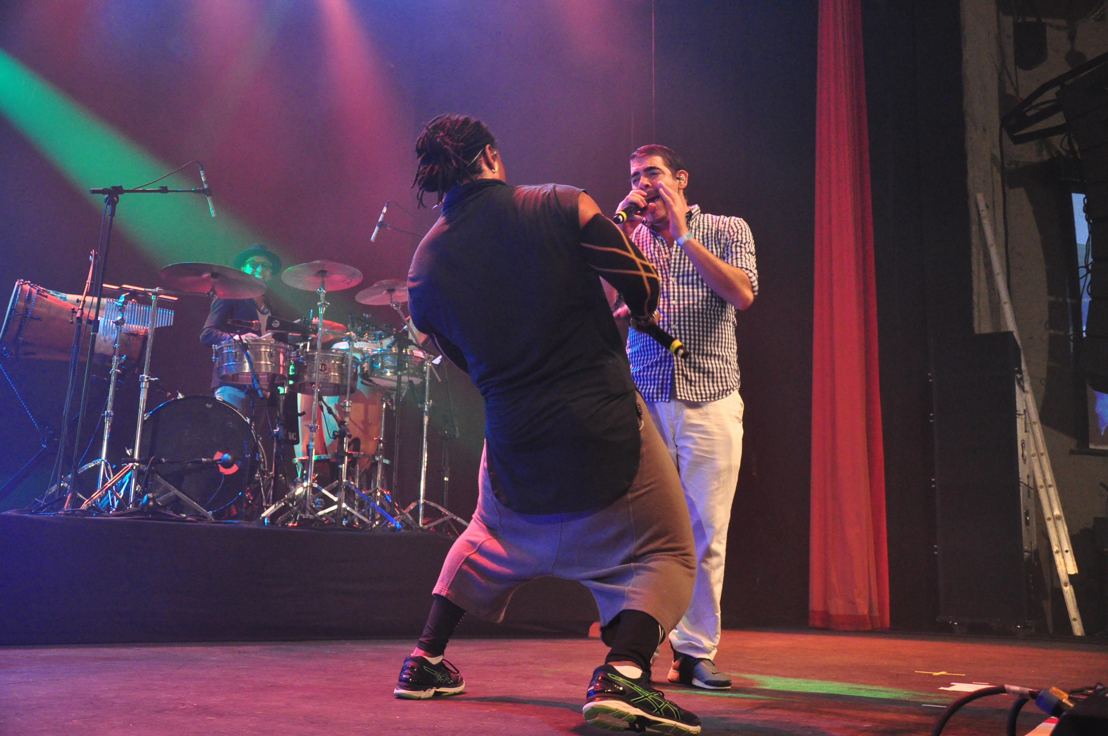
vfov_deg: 36.8
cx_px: 554
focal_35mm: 36
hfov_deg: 53.2
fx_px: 1107
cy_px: 368
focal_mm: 24
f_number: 3.8
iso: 2000
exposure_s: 1/80
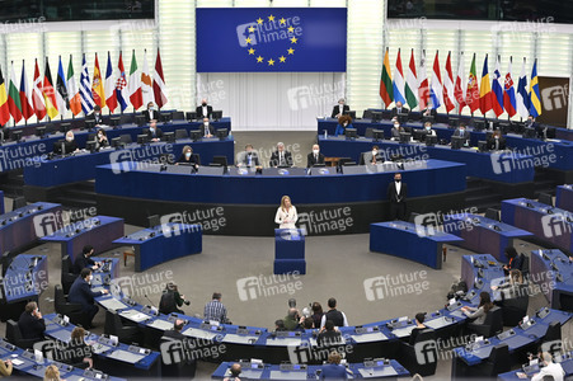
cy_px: 190
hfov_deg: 26.0
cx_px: 286
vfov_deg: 17.5
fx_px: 1241
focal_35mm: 78
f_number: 2.8
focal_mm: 78
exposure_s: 1/320
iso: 800
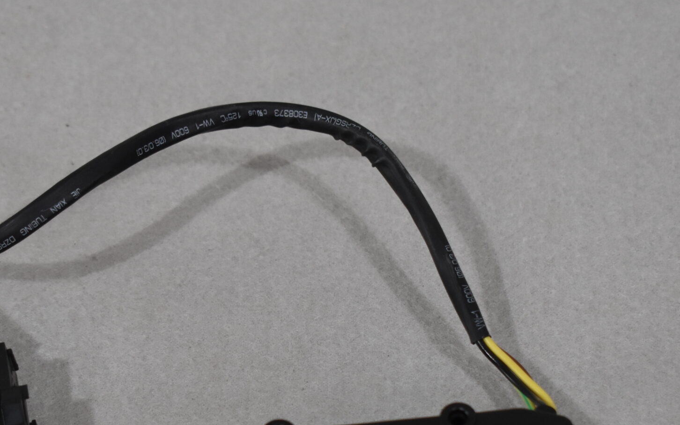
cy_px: 394
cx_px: 322
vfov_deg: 10.5
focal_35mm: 124
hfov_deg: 16.8
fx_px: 2298
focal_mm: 46
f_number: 5.3
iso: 800
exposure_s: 1/250
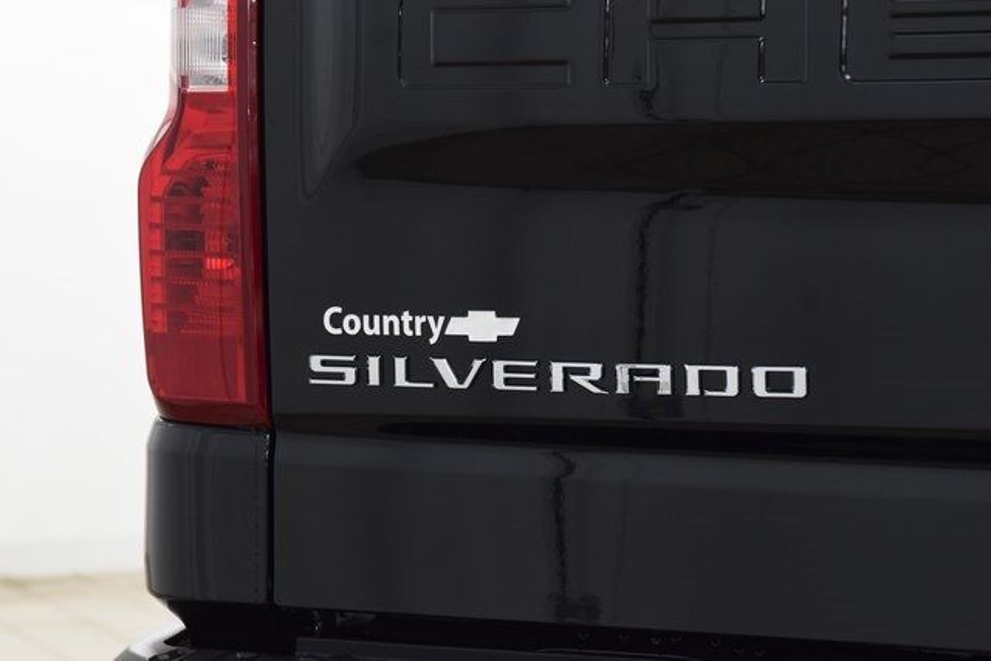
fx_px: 2891
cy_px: 330
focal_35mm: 105
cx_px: 496
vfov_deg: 13.0
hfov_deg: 19.5
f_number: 6.3
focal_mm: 70
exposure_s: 1/30
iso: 1600
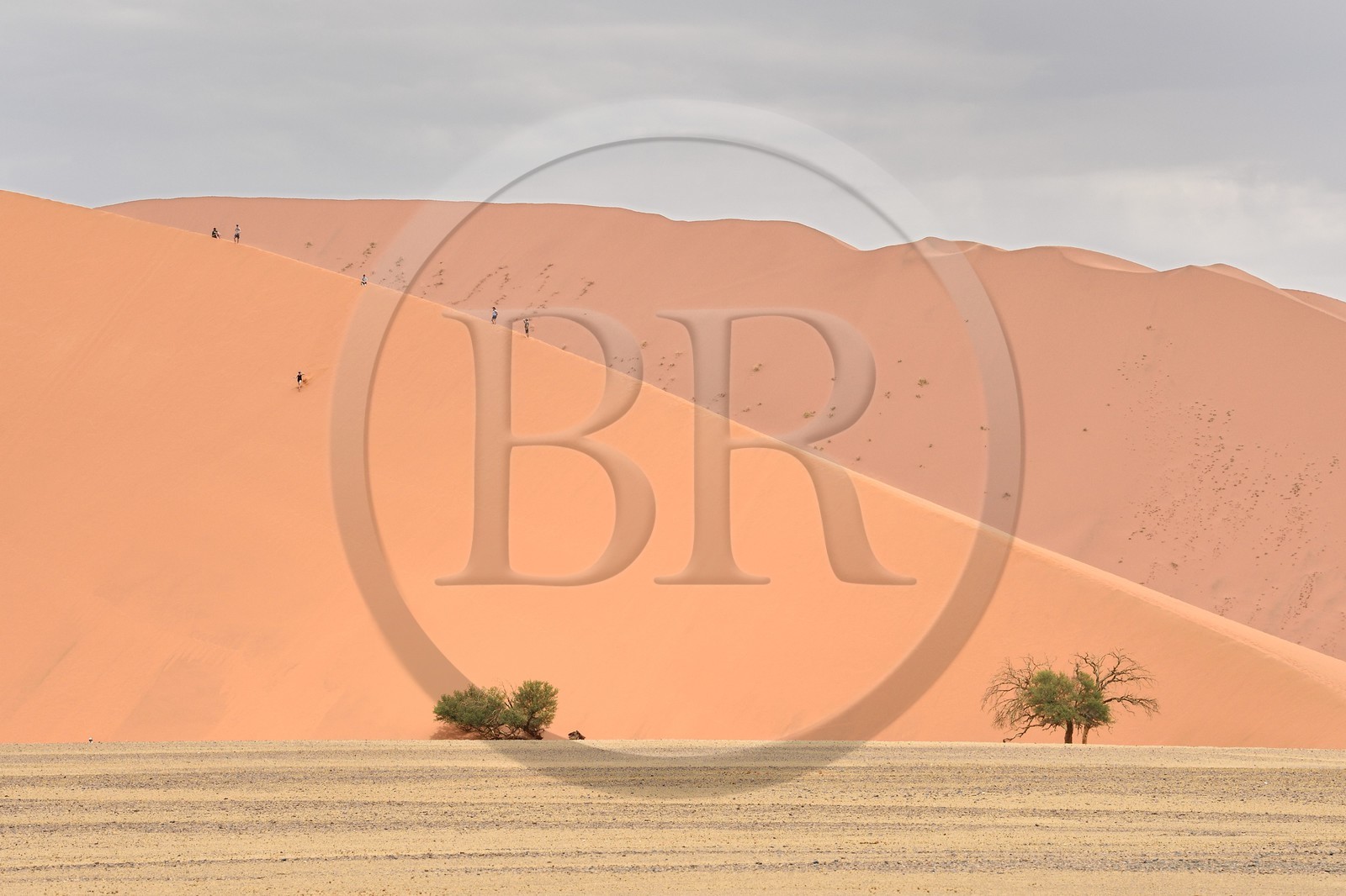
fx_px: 6915
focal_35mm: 185
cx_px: 673
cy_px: 448
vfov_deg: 7.4
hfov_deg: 11.1
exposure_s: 1/3200
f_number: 7.1
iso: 800
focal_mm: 185
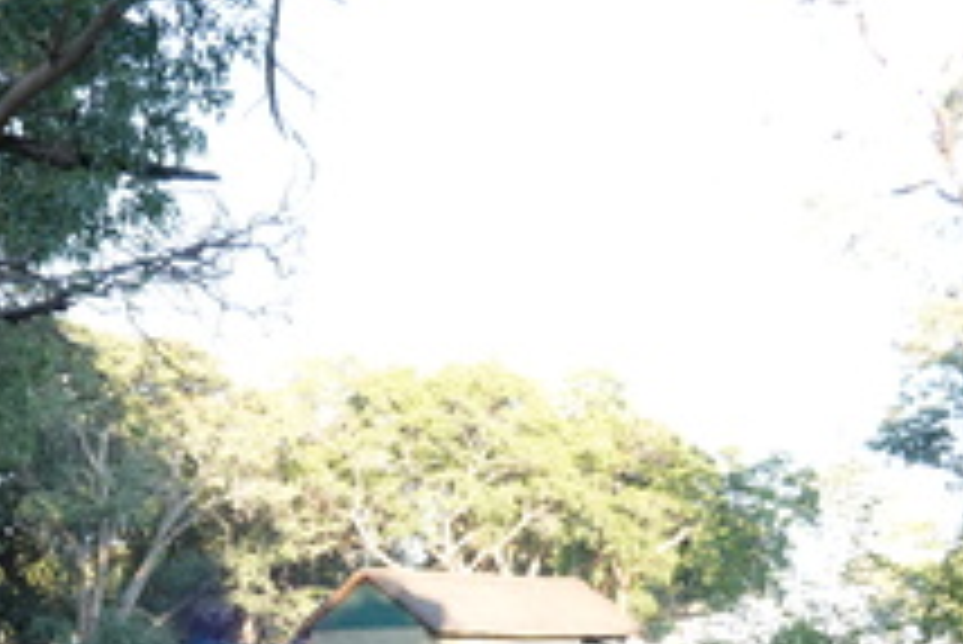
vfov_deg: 22.7
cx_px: 270
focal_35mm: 58
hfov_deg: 33.9
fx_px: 1552
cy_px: 601
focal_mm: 18
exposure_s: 1/100
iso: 1250
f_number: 9
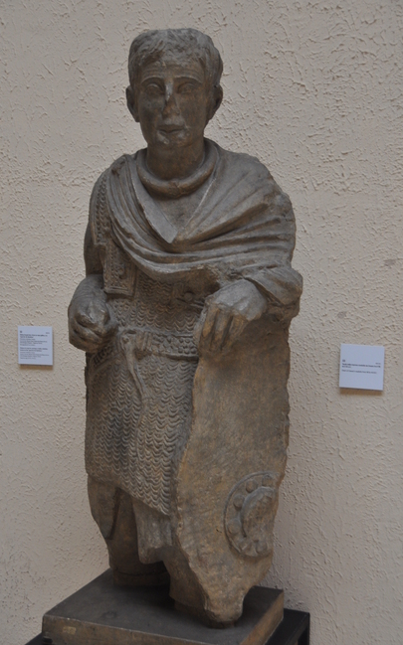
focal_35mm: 55
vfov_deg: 37.2
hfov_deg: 23.7
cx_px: 186
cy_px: 327
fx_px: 959
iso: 640
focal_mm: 35
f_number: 4.2
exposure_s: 1/60
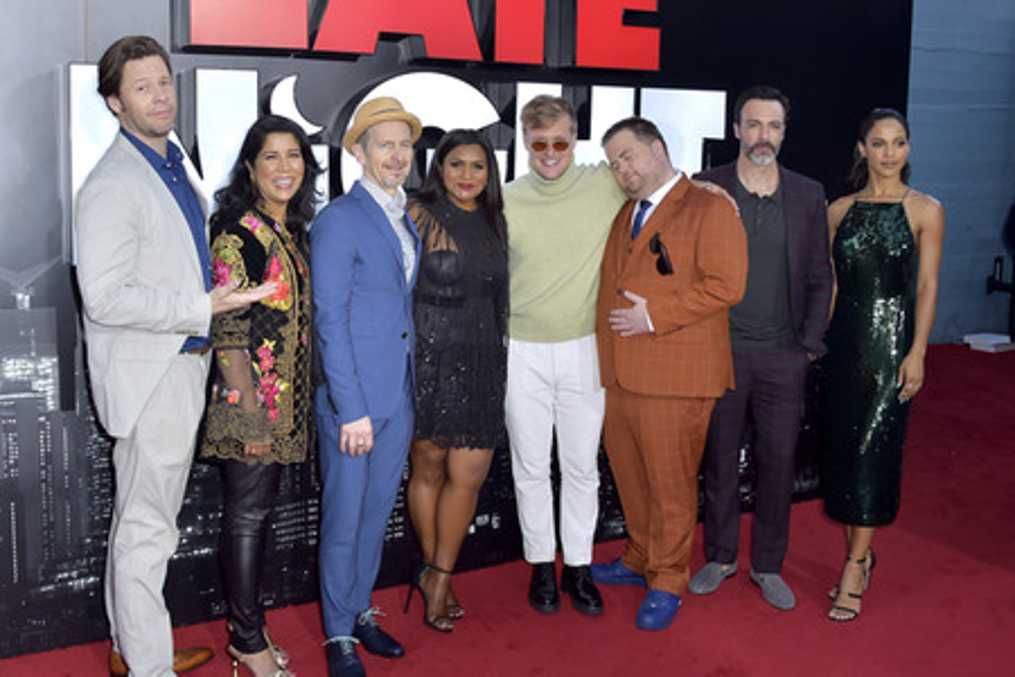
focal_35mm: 32
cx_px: 508
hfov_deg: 58.7
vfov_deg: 41.1
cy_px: 338
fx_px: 902
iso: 500
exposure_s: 1/250
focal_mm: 32
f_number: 7.1
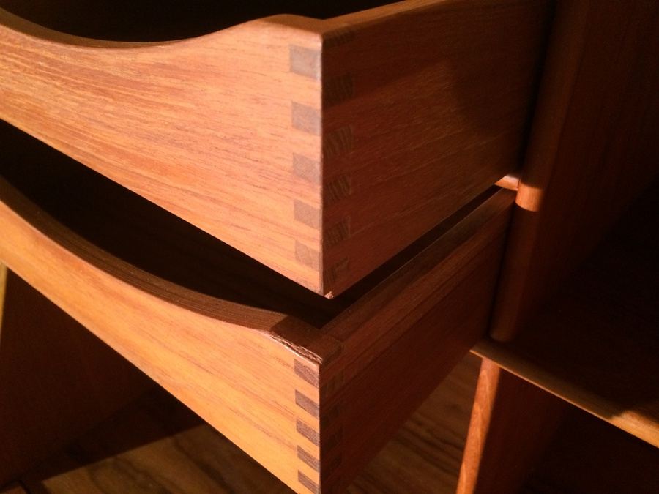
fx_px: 571
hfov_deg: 60.0
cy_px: 247
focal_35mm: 30
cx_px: 330
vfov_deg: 46.8
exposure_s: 1/20
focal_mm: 4.12
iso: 320
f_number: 2.2
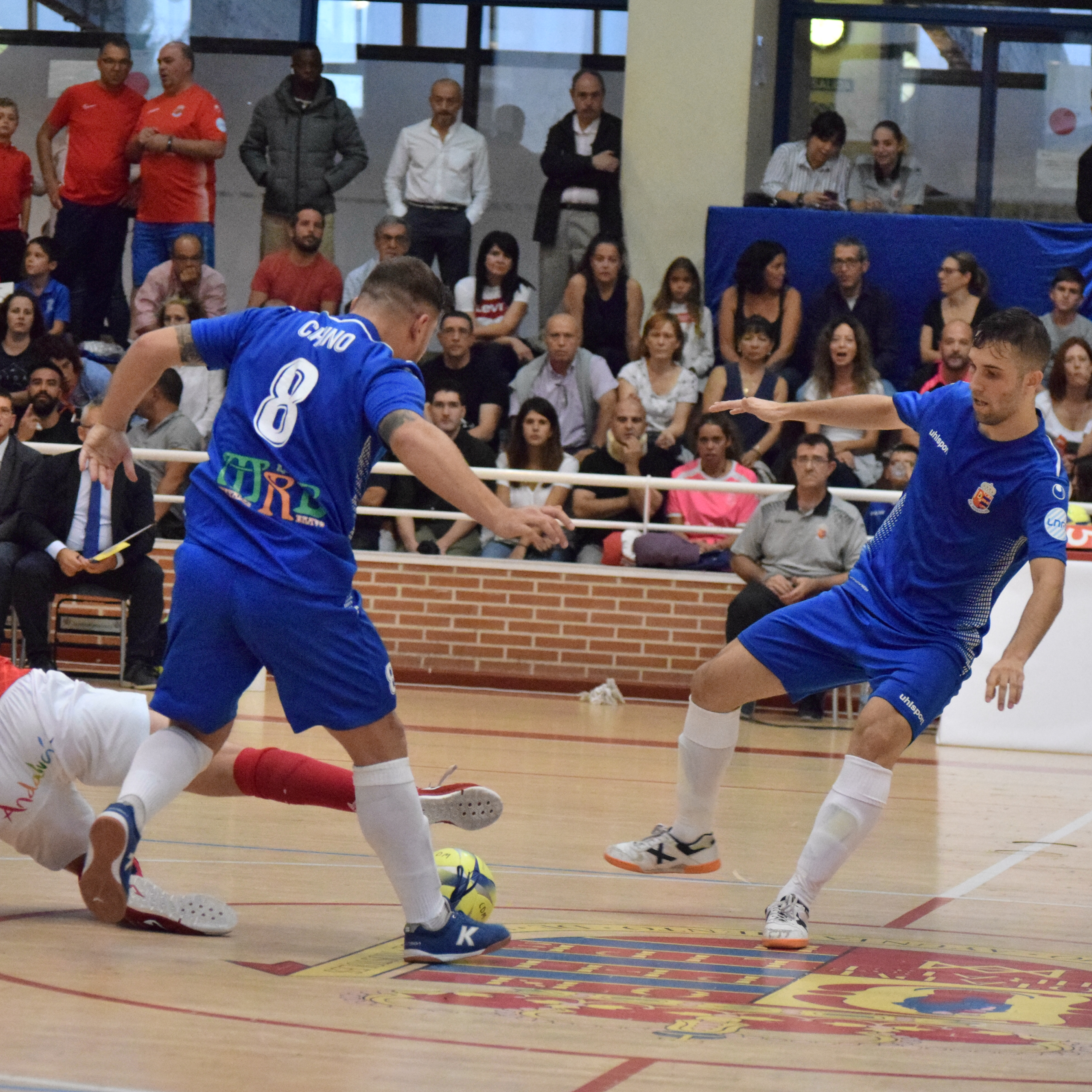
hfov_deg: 11.1
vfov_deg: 11.1
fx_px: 5603
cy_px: 546
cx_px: 476
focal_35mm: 157
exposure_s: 1/800
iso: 6400
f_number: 4.2
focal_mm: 82
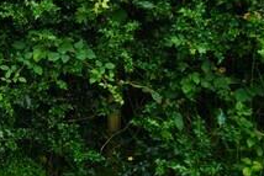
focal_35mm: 115
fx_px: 844
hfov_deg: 13.6
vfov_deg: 11.6
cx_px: -342
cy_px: -62
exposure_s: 1/80
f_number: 5.6
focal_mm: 24
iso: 100
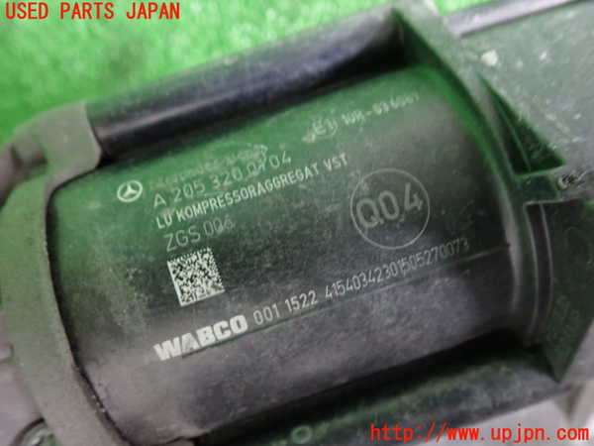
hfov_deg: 60.0
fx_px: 515
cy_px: 223
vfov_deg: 46.8
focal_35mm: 30
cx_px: 297
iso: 800
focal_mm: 5.4
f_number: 2.3
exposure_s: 1/25
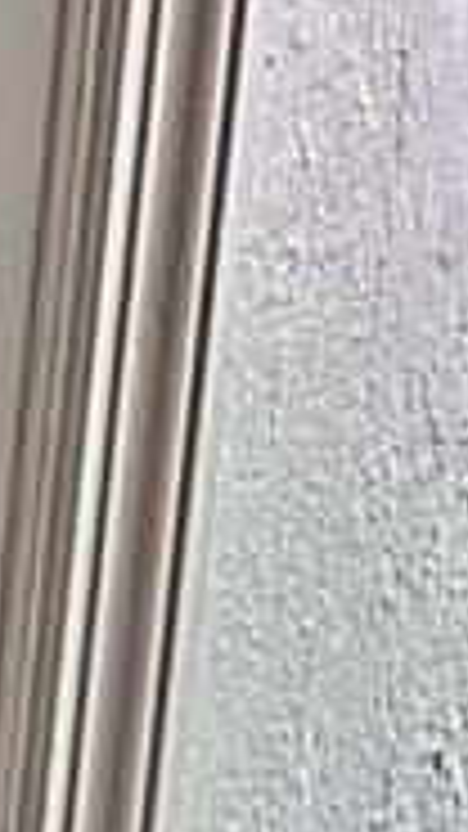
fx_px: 3752
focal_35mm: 170
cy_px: -1642
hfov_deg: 5.9
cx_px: -1503
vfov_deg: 9.8
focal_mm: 6.86
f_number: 1.78
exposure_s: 1/121
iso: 160
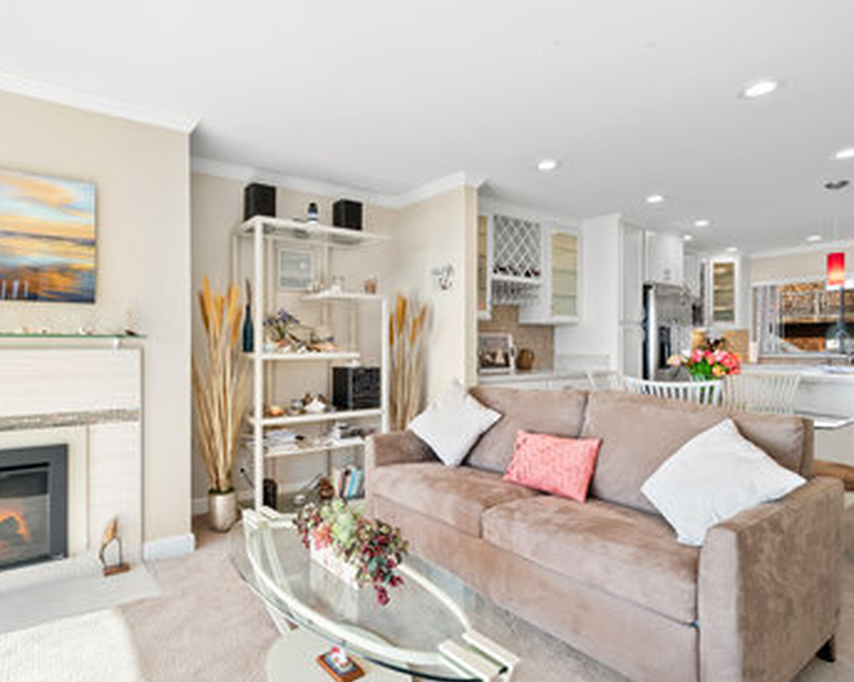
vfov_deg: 70.8
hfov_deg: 82.7
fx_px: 480
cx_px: 364
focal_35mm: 19
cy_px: 357
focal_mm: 16
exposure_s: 1/8
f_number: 14
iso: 400
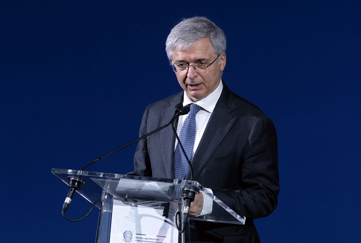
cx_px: 180
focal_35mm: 300
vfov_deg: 4.6
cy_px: 122
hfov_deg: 6.8
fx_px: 3016
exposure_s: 1/250
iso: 400
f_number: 3.5
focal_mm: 300
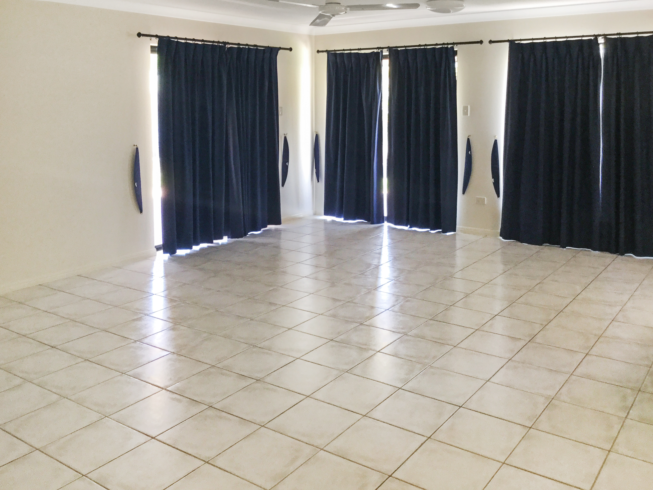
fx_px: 585
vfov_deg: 45.4
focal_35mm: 31
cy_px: 245
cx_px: 326
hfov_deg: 58.4
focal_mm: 3.3
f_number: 2.4
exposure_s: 1/33
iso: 80
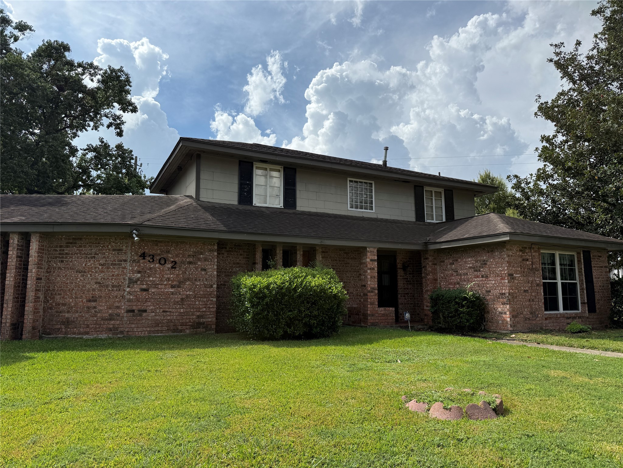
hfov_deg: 71.6
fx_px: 432
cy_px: 234
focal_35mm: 24
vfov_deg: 56.8
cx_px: 312
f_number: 1.78
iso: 80
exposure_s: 1/6173
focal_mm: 6.76
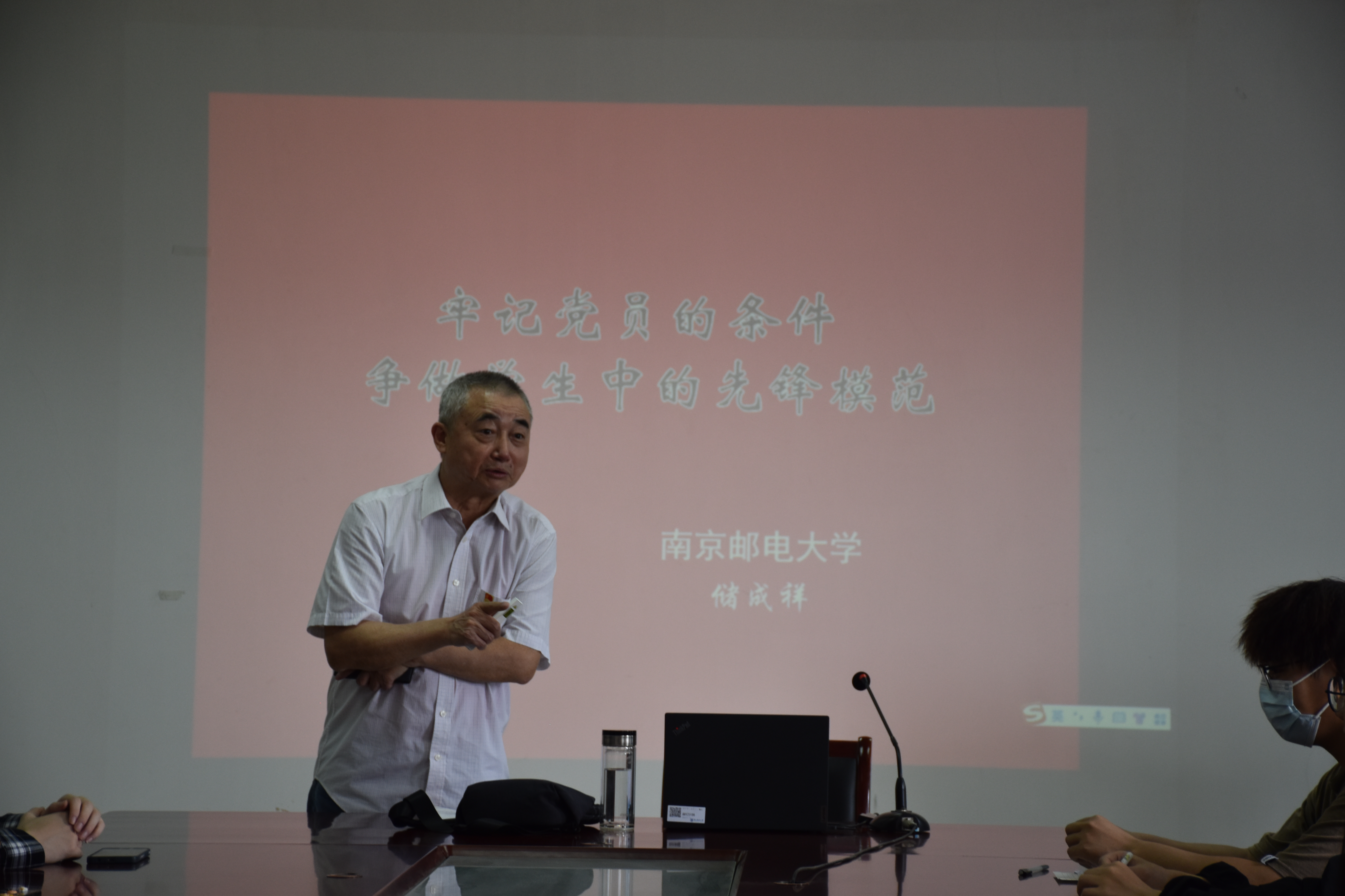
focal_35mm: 105
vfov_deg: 13.0
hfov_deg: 19.5
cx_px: 672
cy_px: 448
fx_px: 3923
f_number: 5
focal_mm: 70
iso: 400
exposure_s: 1/100
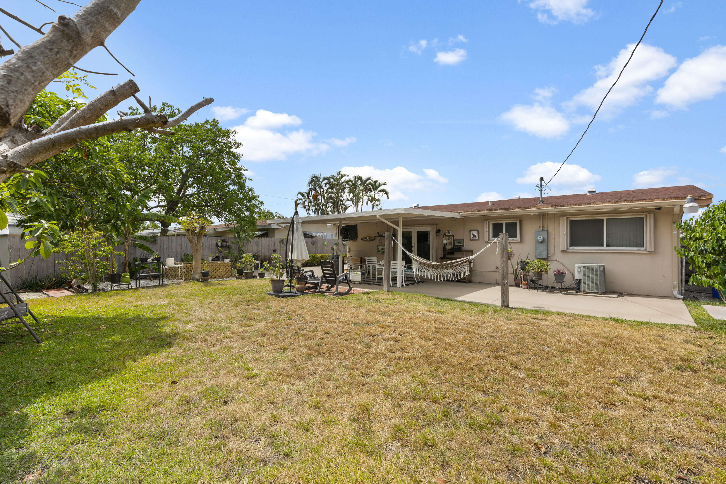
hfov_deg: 96.7
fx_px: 323
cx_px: 363
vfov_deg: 73.7
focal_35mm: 16
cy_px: 242
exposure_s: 1/80
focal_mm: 16
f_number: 9
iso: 50
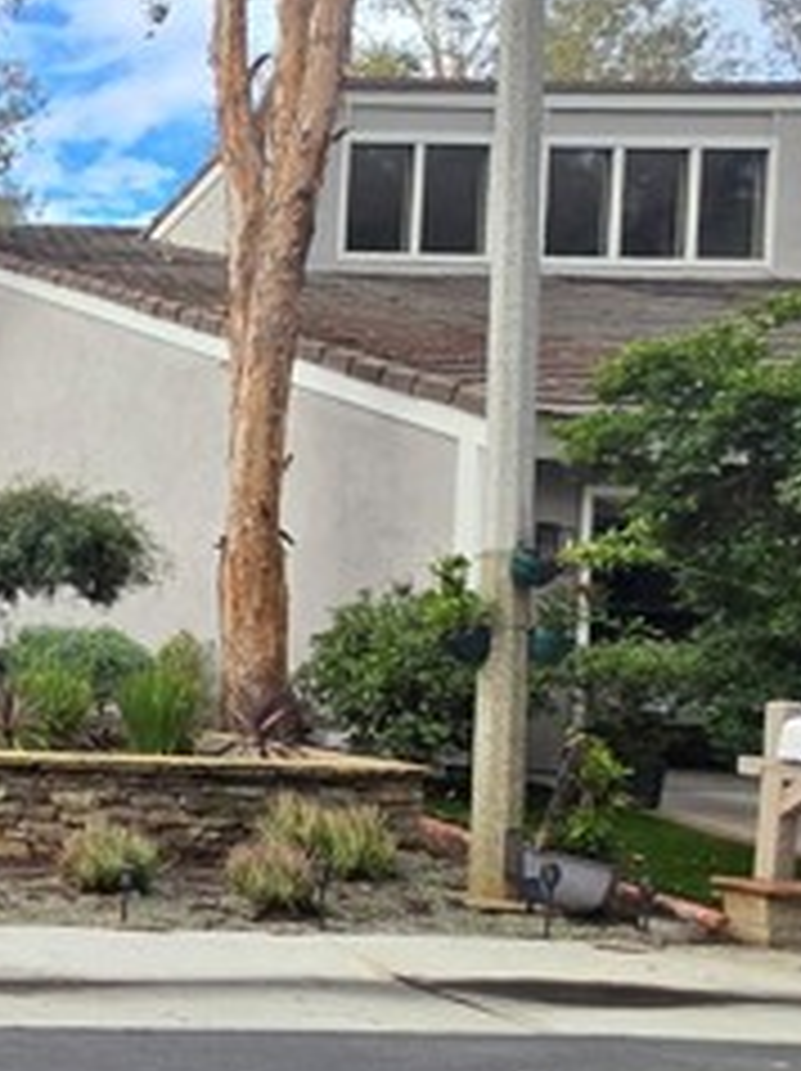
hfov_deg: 23.3
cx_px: -598
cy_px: 630
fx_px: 1082
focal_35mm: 35
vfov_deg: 52.4
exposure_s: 1/2000
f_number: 2.2
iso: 200
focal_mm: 2.2
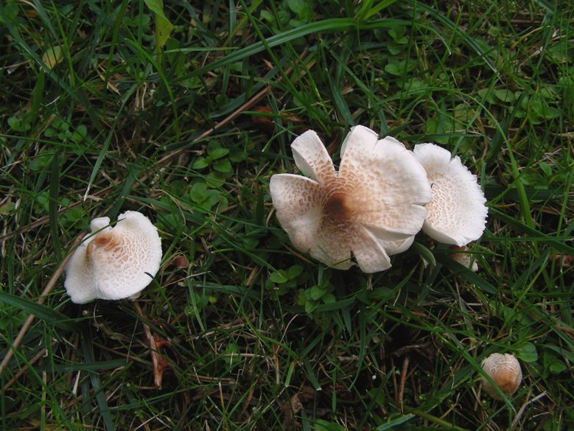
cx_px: 288
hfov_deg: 47.8
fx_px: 647
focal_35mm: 39
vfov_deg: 36.8
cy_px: 214
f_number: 3.5
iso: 50
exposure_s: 1/32.8
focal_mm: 6.3
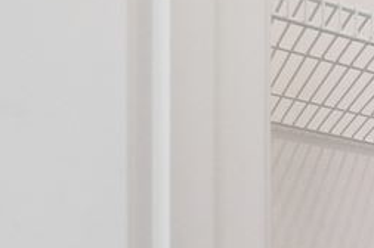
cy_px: 420
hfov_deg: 14.6
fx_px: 840
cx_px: 919
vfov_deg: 15.0
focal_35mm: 81
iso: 400
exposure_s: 1/30
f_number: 9
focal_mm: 16
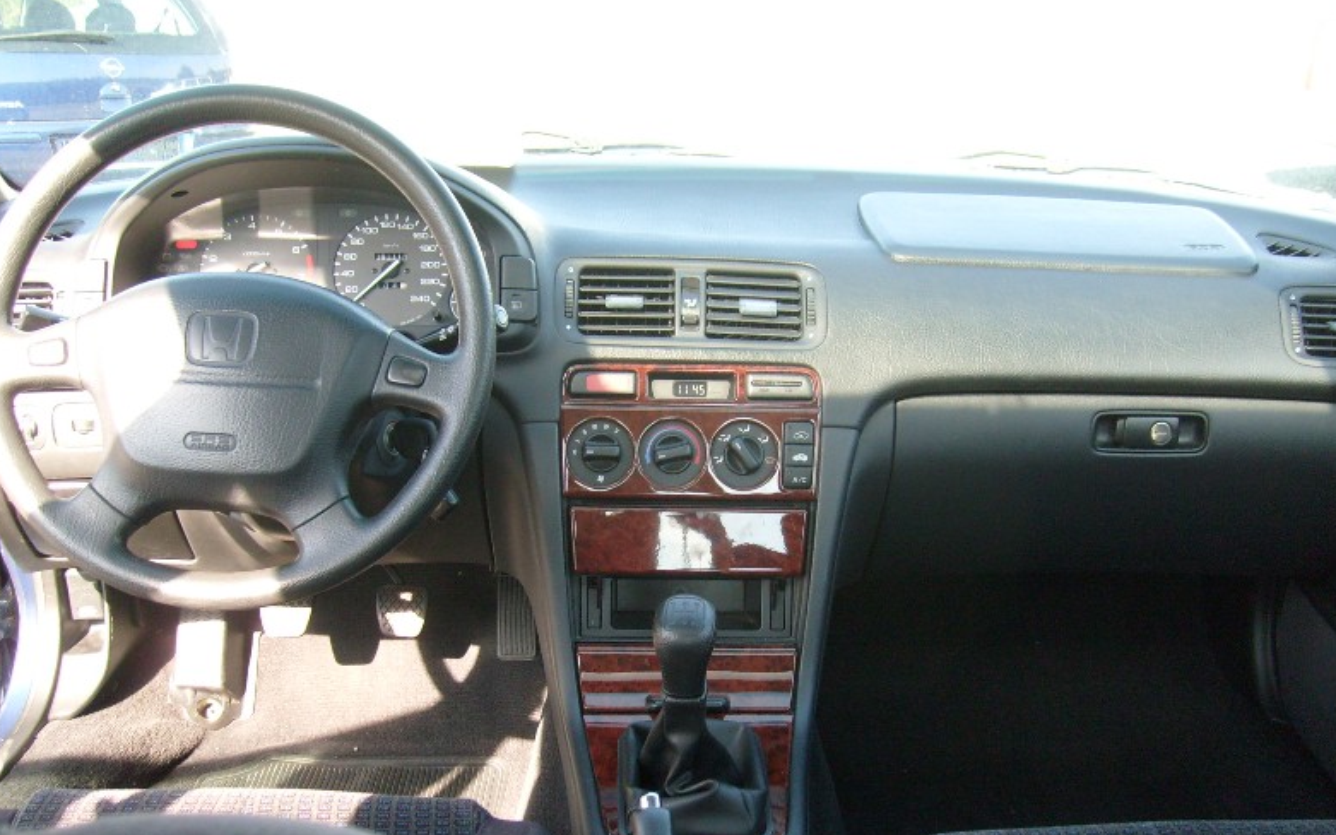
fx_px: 1383
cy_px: 494
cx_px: 672
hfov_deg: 51.5
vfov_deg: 33.5
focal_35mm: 38
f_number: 2.8
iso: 80
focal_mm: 5.8
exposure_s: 1/90
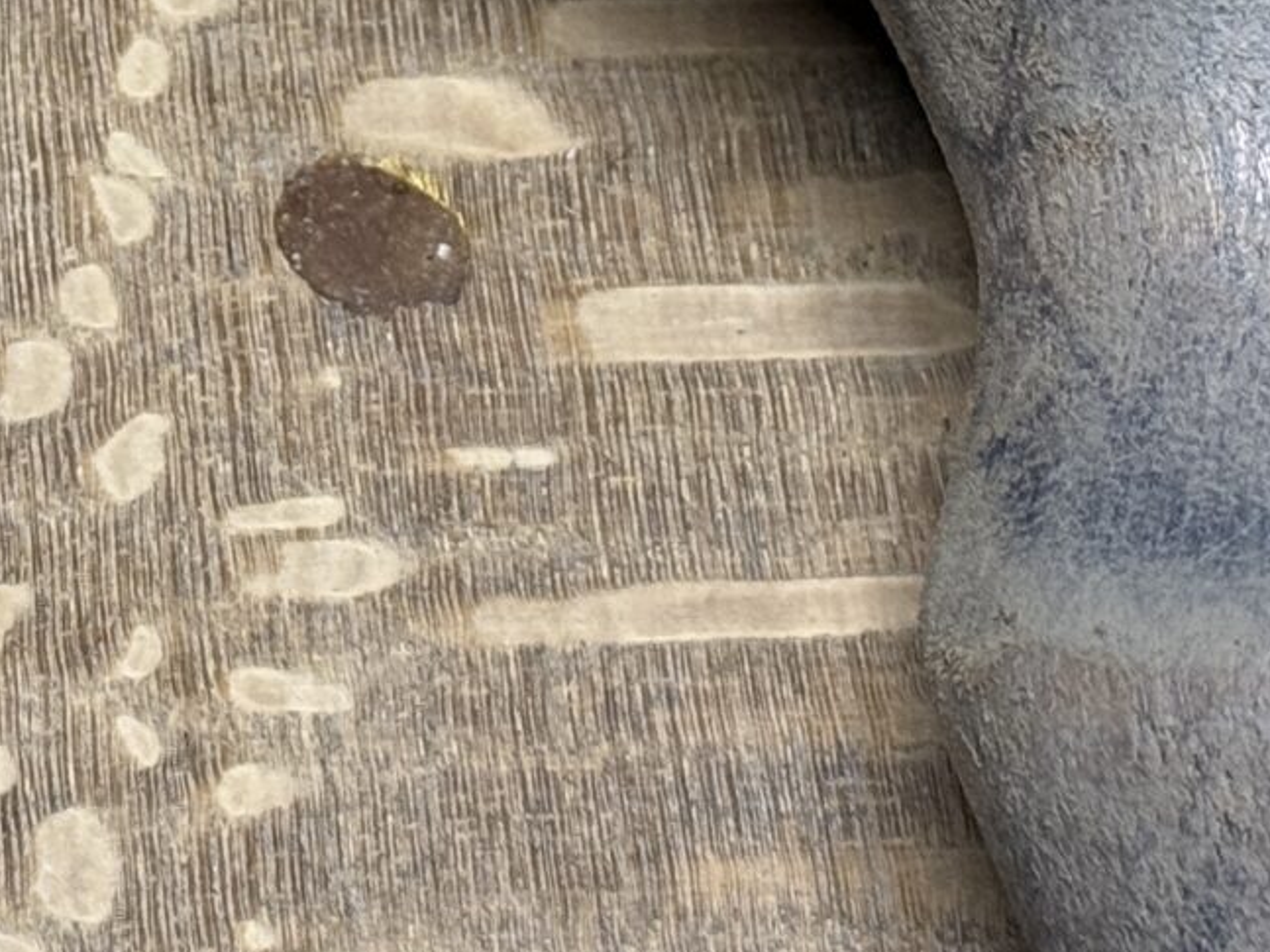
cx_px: -200
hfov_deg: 10.3
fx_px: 6969
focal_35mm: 190
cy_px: -228
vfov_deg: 7.7
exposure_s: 1/50
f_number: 1.78
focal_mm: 6.76
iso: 125
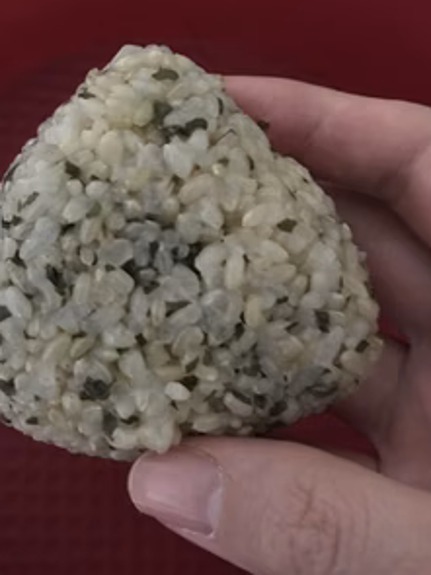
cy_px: 255
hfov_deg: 37.6
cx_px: 191
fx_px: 631
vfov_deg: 48.9
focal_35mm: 38
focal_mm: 3.99
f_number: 1.8
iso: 200
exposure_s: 1/4
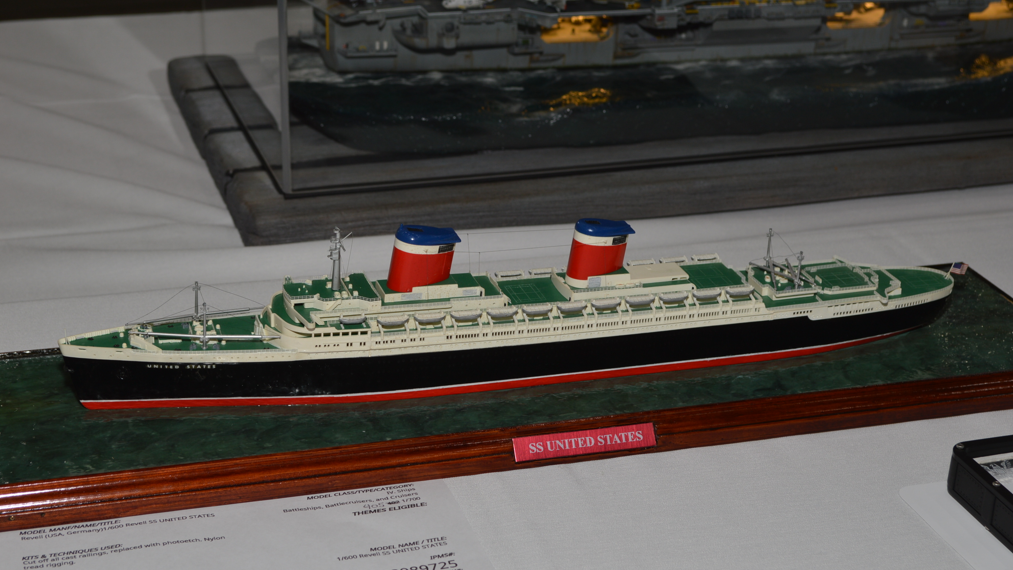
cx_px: 506
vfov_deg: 19.1
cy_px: 306
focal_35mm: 63
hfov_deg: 33.3
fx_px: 1692
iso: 100
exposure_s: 1/60
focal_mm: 40
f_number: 8
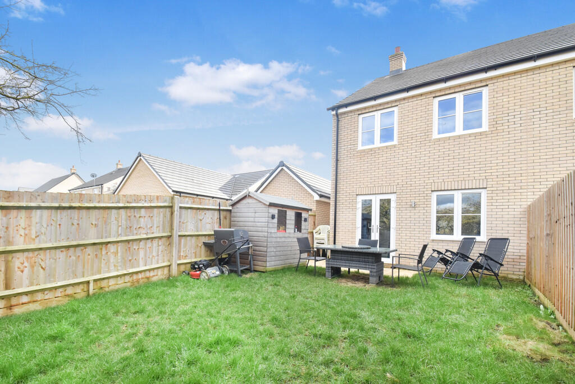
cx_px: 288
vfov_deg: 72.1
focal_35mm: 16
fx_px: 264
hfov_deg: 95.0
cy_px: 192
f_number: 9
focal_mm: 11
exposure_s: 1/200
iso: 400
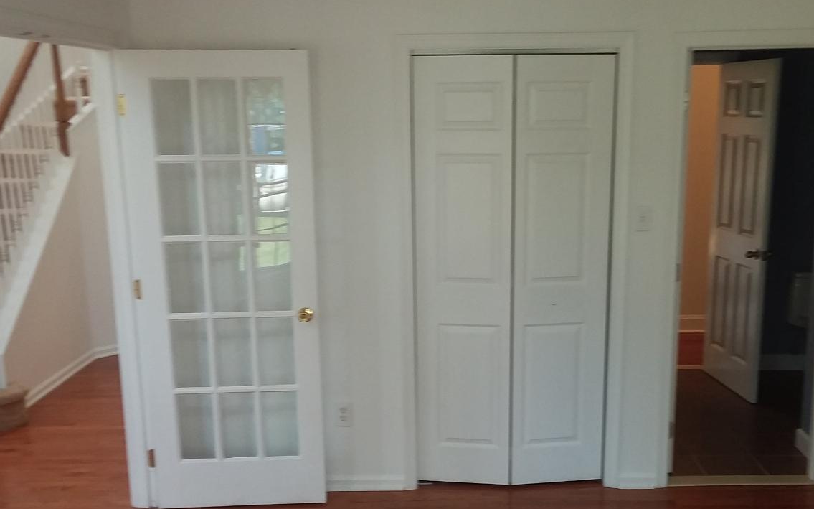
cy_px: 303
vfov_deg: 32.7
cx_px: 470
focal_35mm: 39
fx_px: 865
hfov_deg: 50.2
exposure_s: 1/30
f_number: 1.9
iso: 40
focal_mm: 2.47
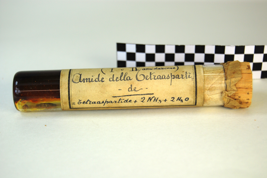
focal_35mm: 82
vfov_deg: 16.6
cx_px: 134
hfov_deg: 24.6
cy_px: 89
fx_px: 613
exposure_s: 1/125
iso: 200
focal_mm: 55
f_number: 5.6
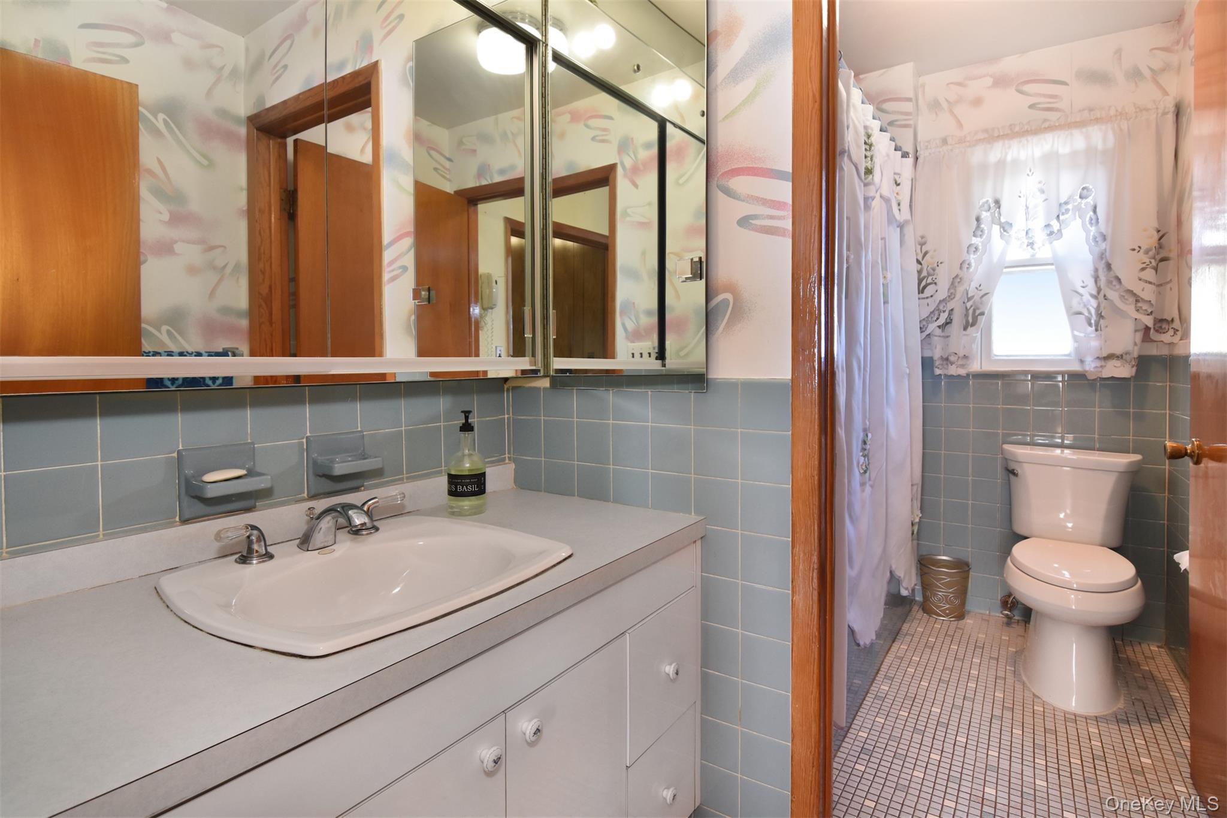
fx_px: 562
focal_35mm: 16
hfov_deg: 95.0
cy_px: 409
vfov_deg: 72.0
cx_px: 614
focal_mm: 11
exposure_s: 1/20
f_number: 8
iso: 640
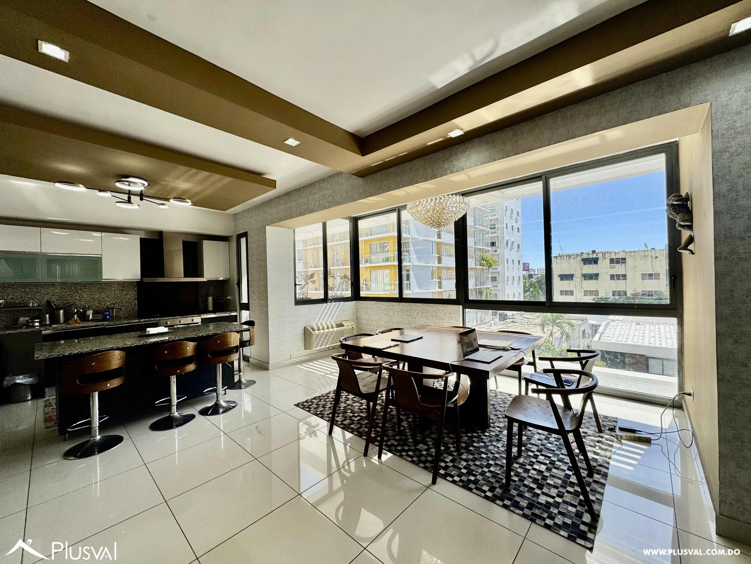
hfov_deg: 102.1
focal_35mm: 14
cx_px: 376
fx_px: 304
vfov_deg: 85.7
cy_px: 282
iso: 40
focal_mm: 2.22
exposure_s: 1/605
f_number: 2.2
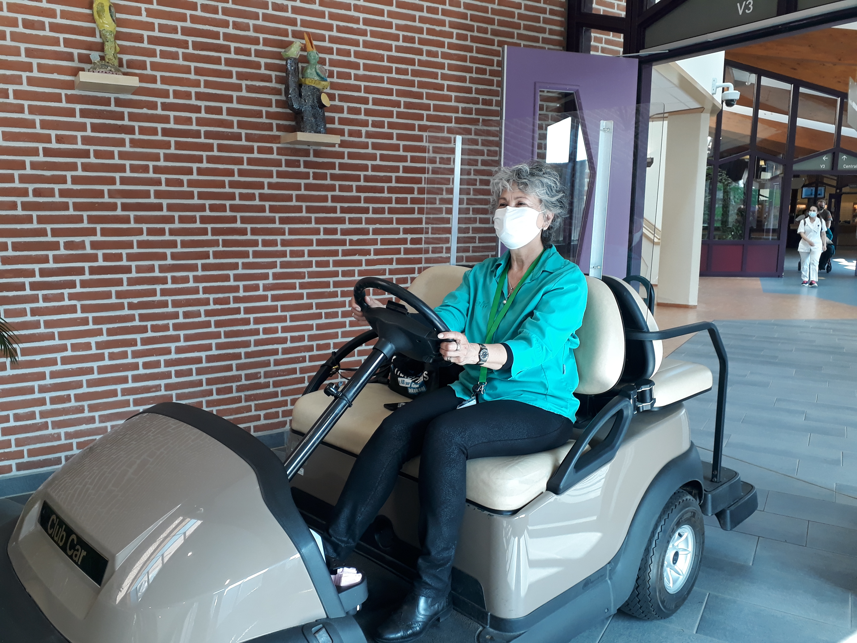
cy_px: 322
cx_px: 428
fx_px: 668
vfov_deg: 51.4
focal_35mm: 27
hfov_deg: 65.3
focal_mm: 3.6
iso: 50
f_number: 1.9
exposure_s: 1/50
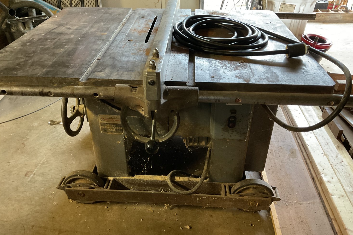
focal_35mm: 31
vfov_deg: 42.3
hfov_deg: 60.3
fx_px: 304
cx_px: 174
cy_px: 116
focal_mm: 3
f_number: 1.8
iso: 200
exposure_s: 1/40
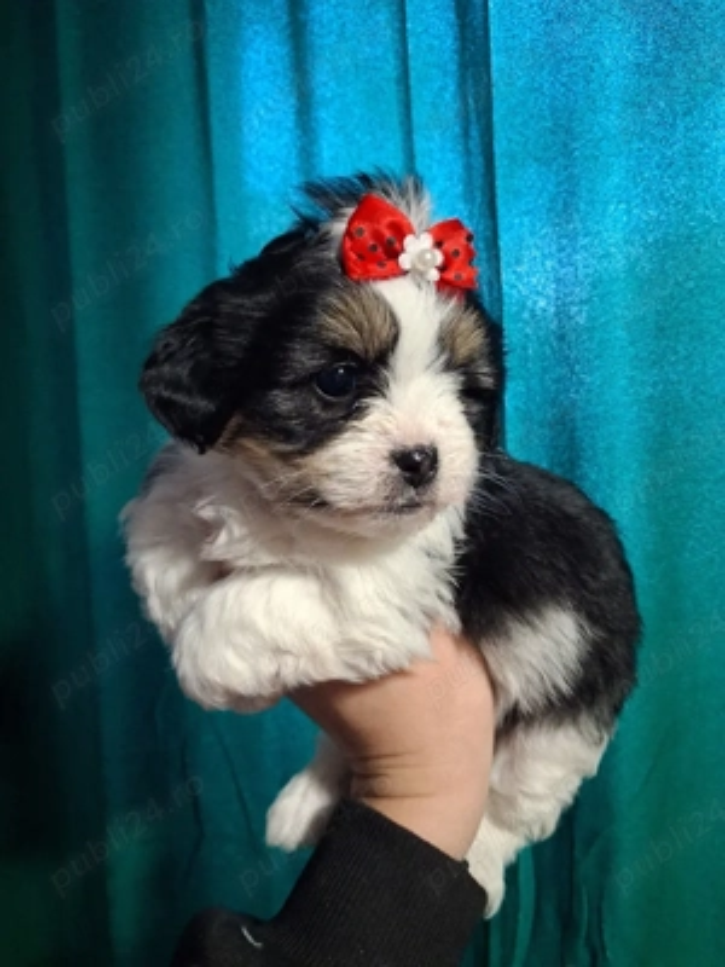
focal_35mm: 27
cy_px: 484
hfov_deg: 51.4
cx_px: 362
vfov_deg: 65.3
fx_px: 754
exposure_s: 1/33
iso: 640
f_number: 1.8
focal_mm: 4
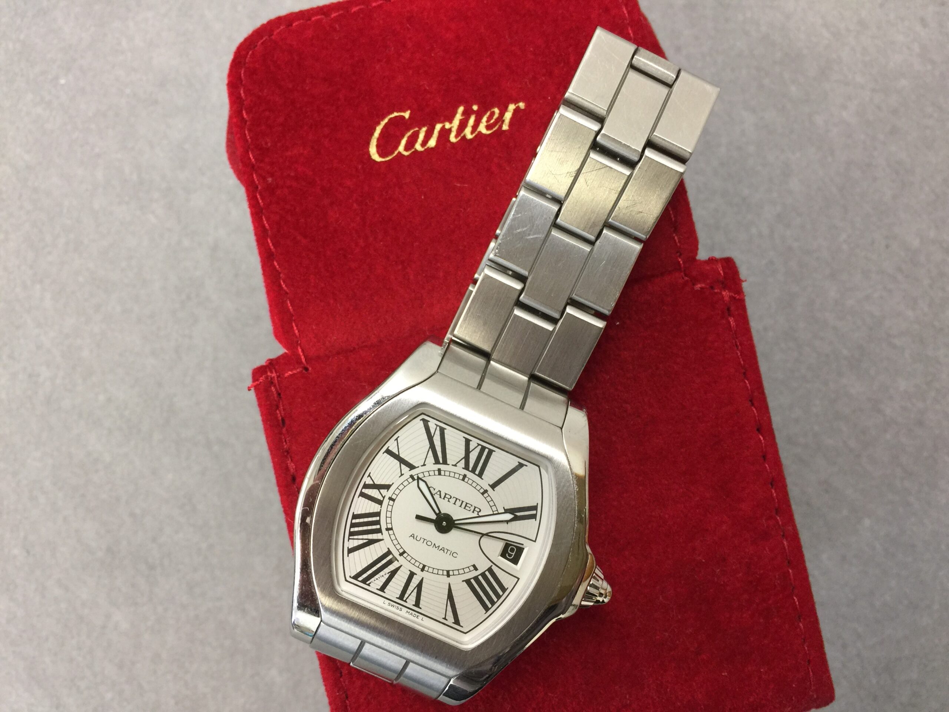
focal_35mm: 29
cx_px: 474
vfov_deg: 48.2
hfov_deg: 61.7
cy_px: 356
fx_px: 795
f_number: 2.2
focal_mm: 4.15
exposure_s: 1/30
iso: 40
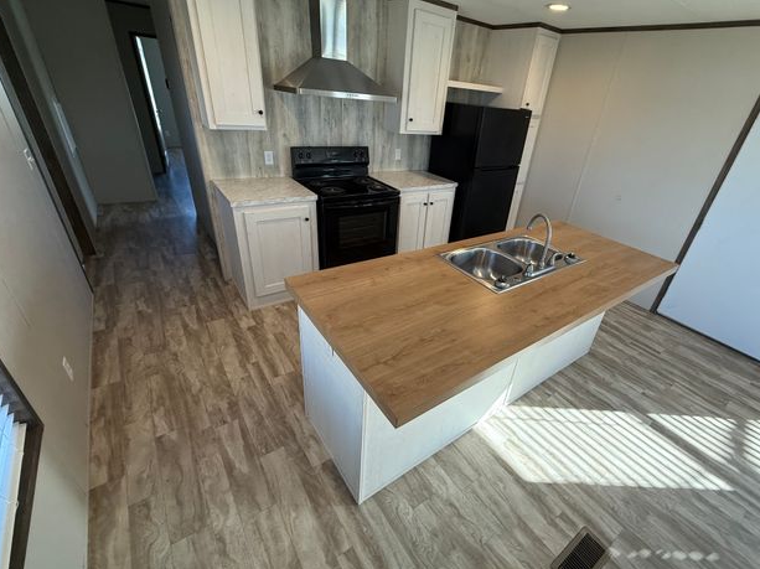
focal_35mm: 16
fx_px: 351
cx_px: 420
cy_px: 284
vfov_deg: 78.0
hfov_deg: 94.2
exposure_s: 1/120
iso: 160
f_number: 2.2
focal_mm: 2.22
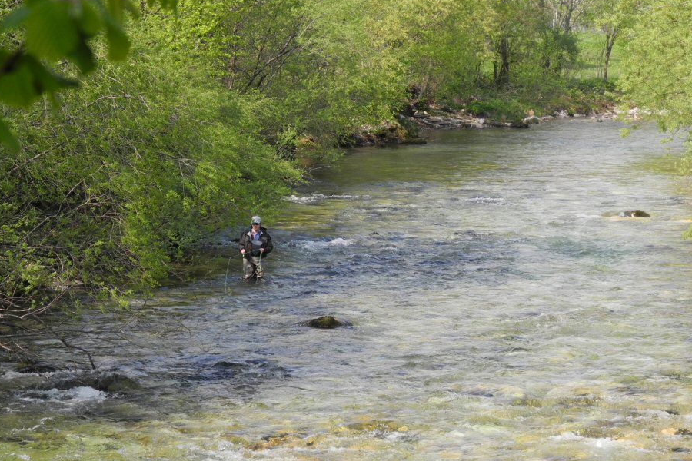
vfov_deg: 8.3
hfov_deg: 12.4
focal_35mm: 165
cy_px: 260
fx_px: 3171
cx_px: 428
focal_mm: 25.4
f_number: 4.5
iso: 100
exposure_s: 1/286
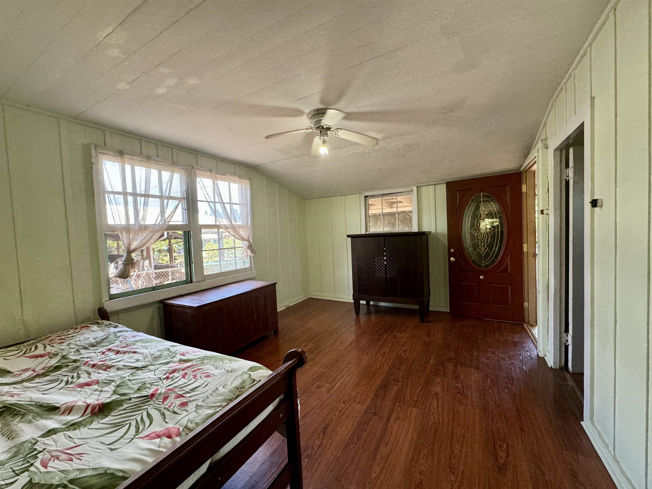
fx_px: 264
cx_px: 326
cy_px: 244
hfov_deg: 102.1
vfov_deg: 85.7
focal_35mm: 14
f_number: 2.2
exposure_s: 1/99
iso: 160
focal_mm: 2.22
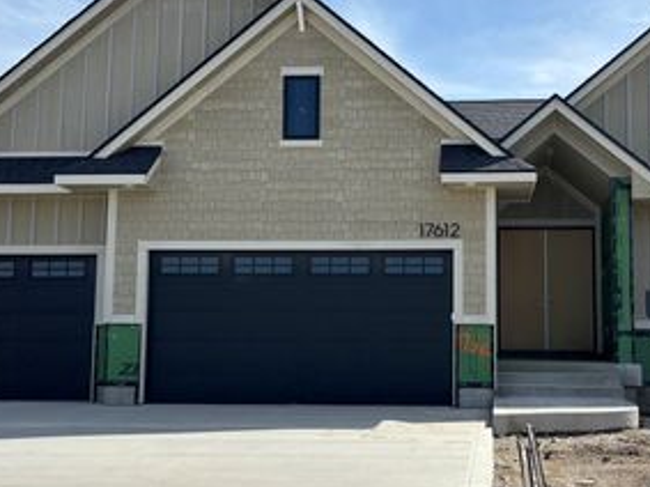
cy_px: 265
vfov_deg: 31.5
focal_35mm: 46
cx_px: 411
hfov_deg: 40.9
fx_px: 863
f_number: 1.6
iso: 50
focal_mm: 5.96
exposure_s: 1/4082
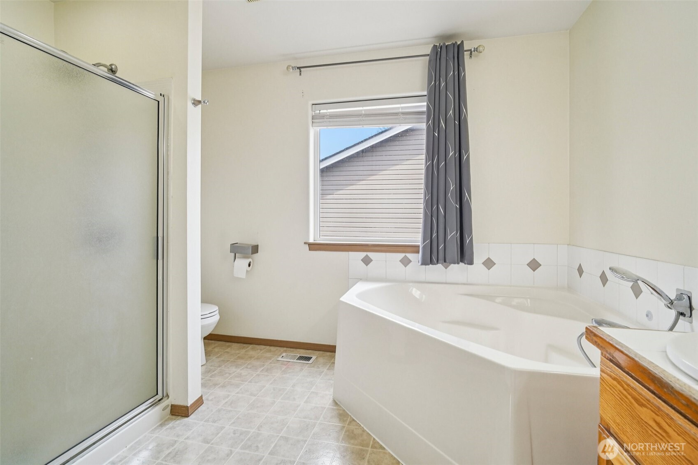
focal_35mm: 16
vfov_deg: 73.7
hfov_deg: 96.7
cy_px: 232
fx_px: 310
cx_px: 349
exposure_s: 1/320
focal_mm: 16
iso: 1600
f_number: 8
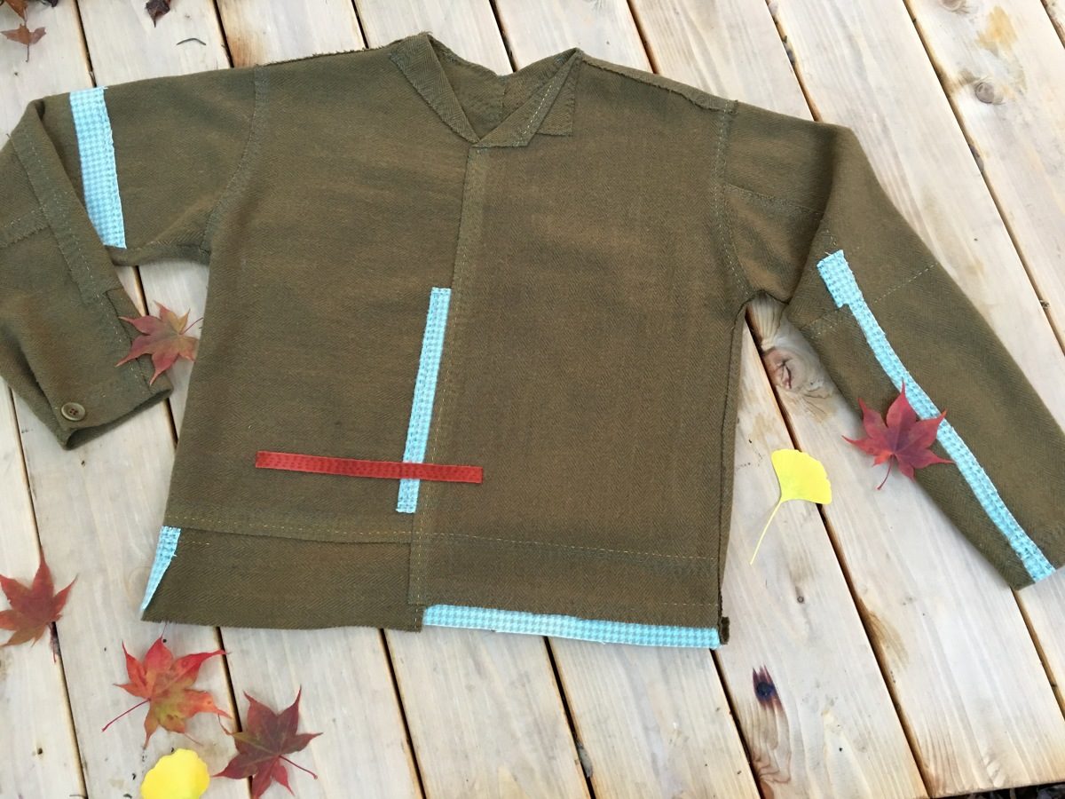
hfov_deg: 61.7
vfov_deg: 48.2
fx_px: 892
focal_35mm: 29
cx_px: 532
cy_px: 400
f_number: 2.2
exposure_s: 1/15
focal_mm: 4.15
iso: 64
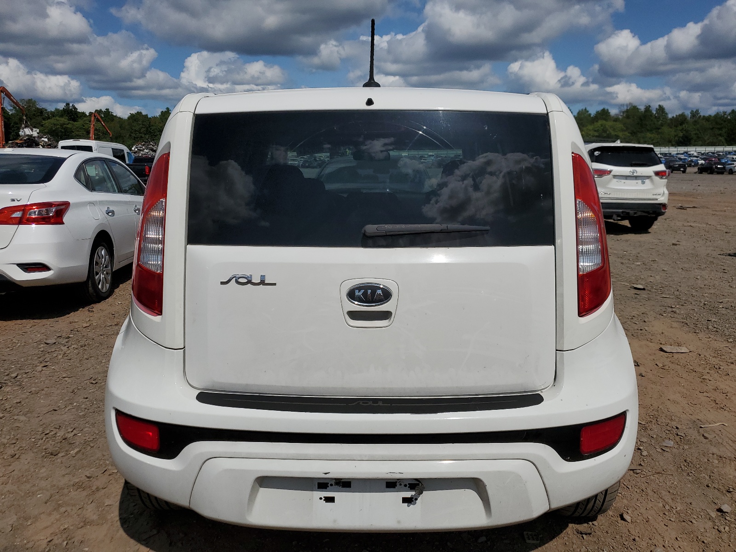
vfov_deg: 53.1
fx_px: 553
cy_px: 276
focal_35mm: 26
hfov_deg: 67.3
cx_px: 368
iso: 51
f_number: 1.5
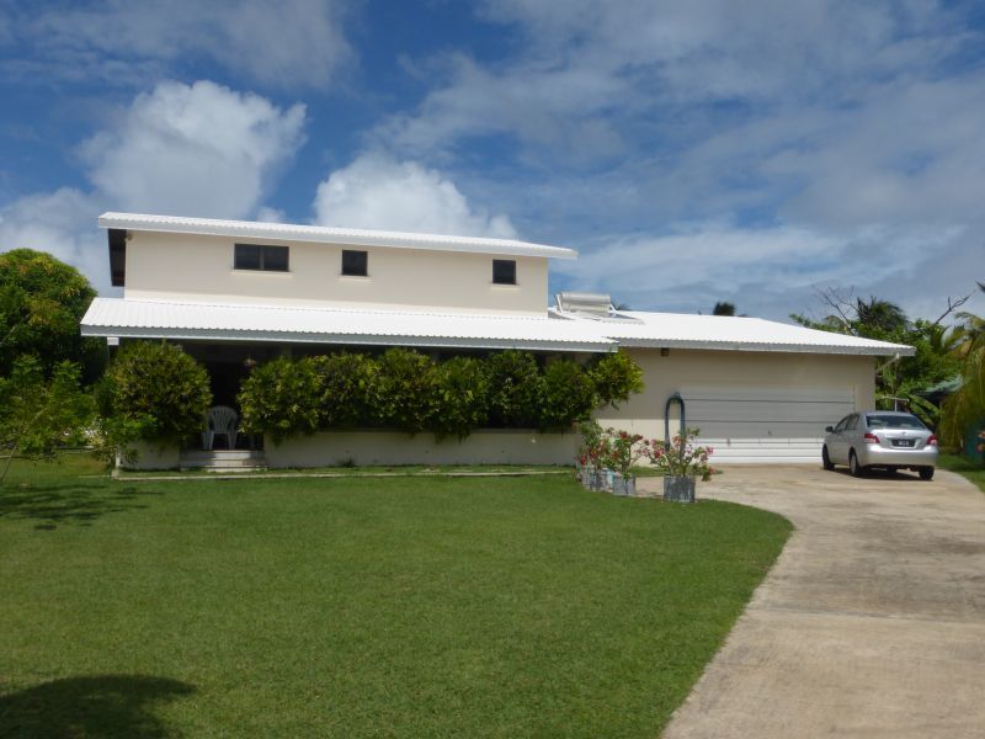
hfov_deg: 52.6
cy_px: 370
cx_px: 492
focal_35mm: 35
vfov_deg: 40.7
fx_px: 996
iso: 100
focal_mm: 6.1
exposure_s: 1/2000
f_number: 4.5
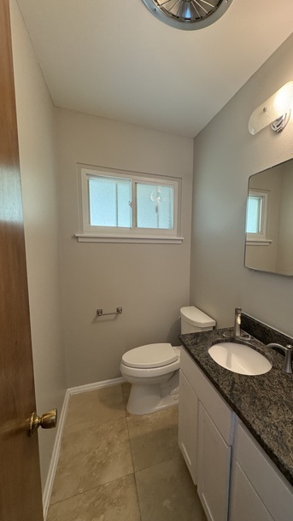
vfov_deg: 99.3
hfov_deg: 65.4
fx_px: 221
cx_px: 194
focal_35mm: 16
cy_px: 268
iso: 320
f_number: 2.2
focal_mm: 2.22
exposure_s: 1/60
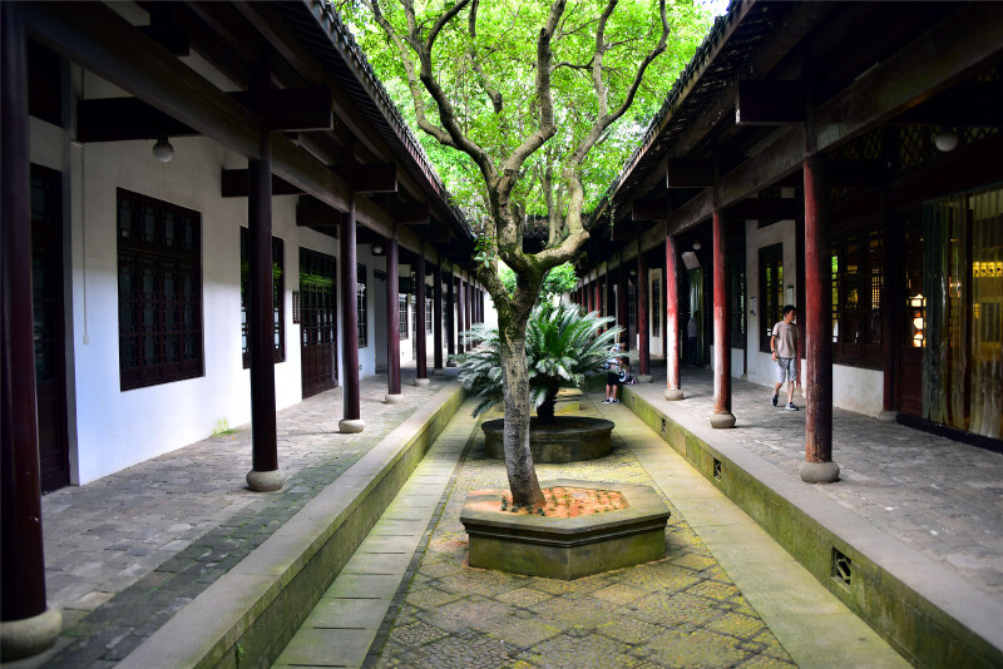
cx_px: 502
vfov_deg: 46.4
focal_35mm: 28
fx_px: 780
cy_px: 334
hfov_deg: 65.5
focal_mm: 28
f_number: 3.5
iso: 110
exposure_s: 1/30
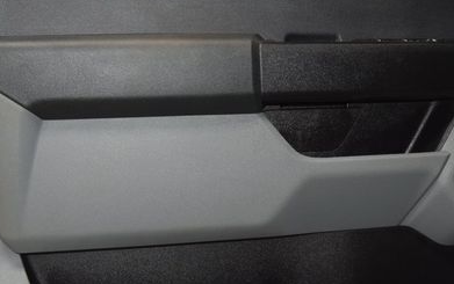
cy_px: 147
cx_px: 242
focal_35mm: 55
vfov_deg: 23.6
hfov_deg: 36.9
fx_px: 681
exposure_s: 1/60
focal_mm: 22
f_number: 4
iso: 800
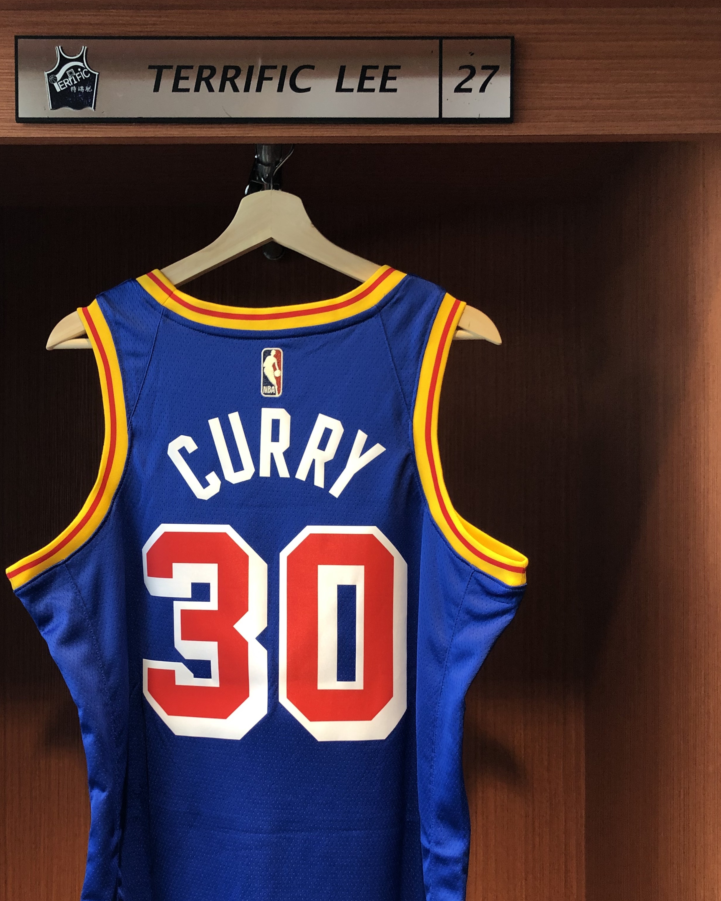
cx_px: 279
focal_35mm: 36
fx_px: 960
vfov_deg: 49.9
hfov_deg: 40.9
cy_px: 545
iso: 40
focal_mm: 3.99
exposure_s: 1/24
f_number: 1.8
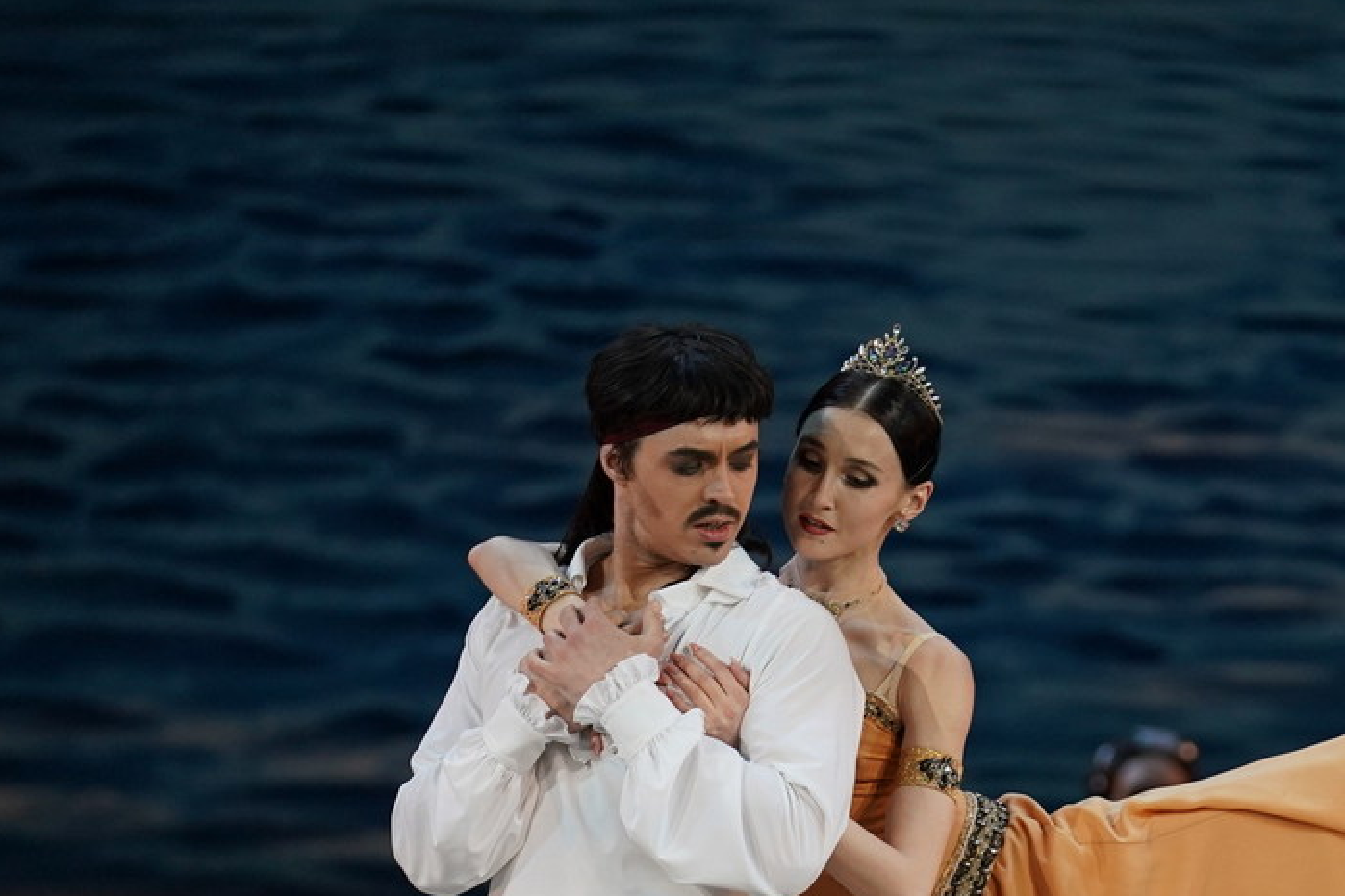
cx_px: 1006
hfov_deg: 5.1
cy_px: 1020
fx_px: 15055
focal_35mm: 403
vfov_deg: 3.4
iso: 1000
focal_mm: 176
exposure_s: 1/640
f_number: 2.8
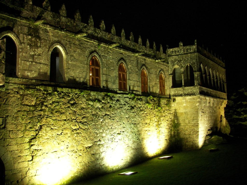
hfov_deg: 51.4
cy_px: 92
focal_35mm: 36
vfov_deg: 39.7
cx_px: 124
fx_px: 257
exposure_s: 1/2.5
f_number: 2.8
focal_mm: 6
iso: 100
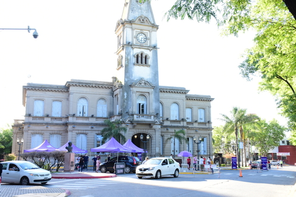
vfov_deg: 33.0
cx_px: 148
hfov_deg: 47.9
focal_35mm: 40
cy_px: 98
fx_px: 333
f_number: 10
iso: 1000
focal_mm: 27
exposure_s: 1/160
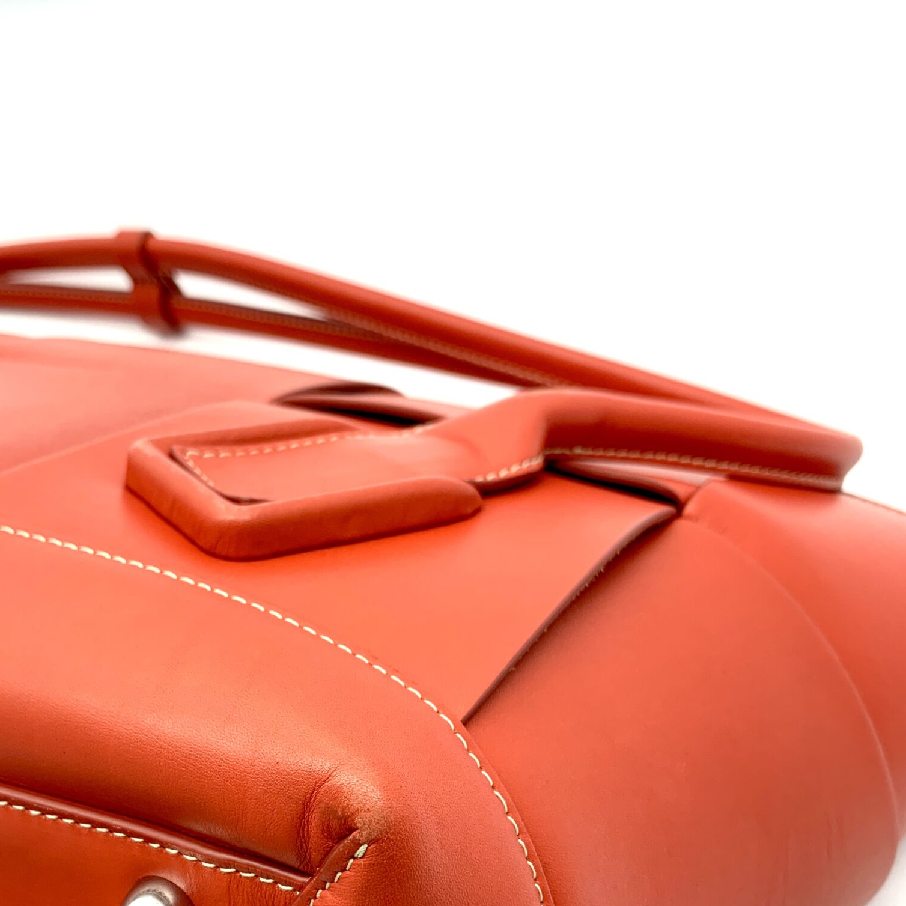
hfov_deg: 42.6
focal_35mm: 39
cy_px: 654
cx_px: 349
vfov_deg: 41.8
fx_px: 1155
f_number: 1.8
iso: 64
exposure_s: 1/100
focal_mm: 4.25
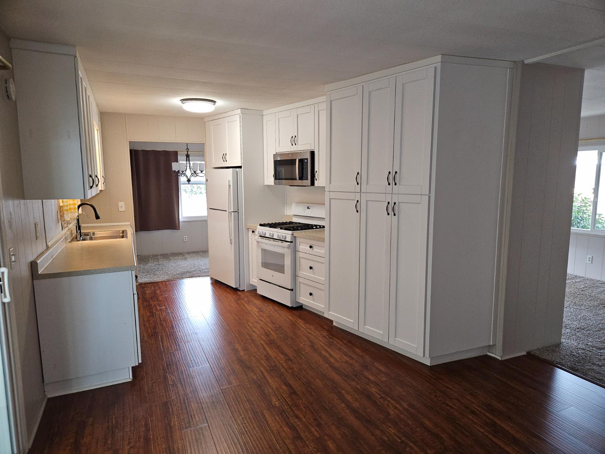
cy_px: 227
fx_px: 402
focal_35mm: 23
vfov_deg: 58.9
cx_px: 302
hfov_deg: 73.9
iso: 125
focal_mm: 5.4
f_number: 1.8
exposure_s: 1/40
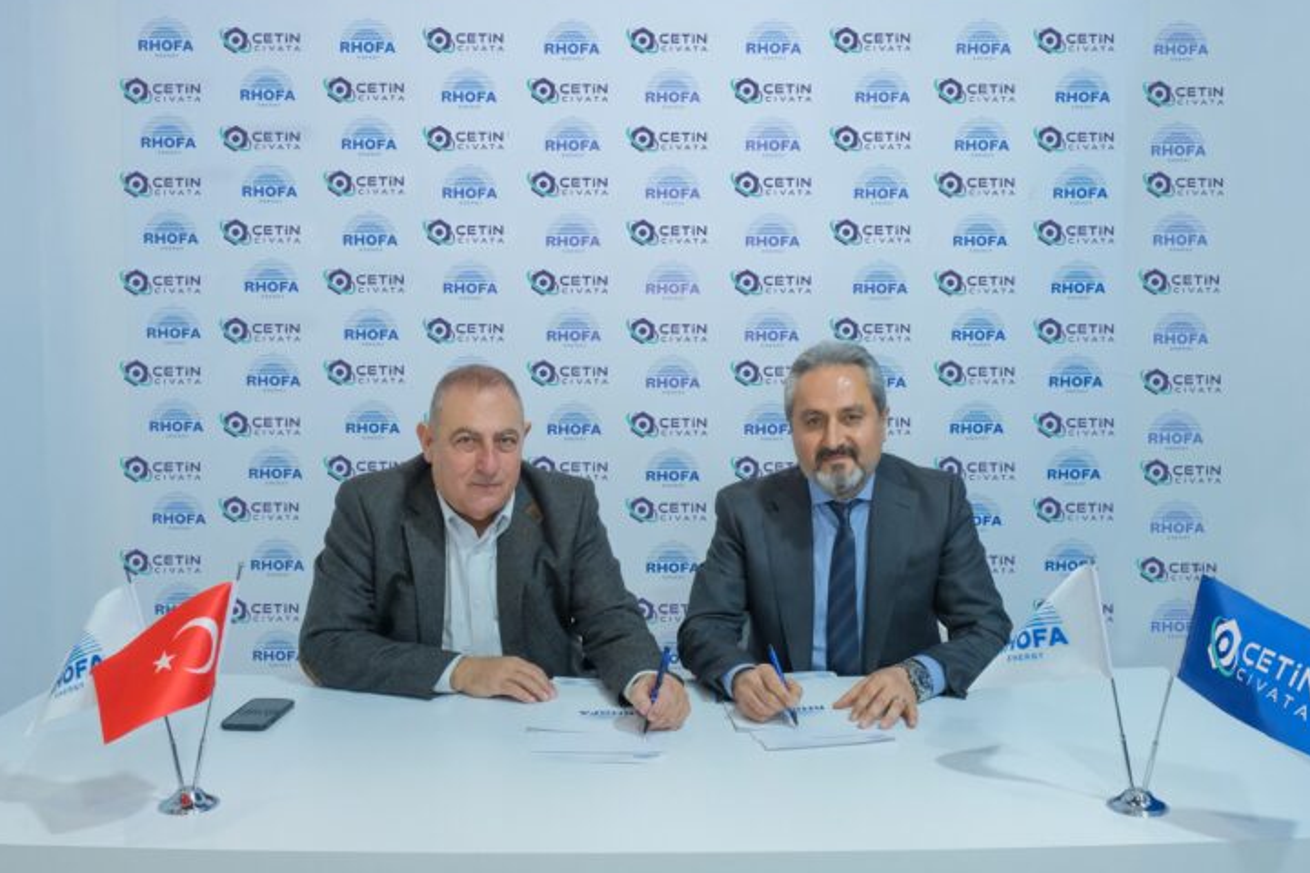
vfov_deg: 41.1
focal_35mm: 32
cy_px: 411
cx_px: 677
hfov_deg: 58.7
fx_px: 1164
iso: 3200
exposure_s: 1/280
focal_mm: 20
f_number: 6.4
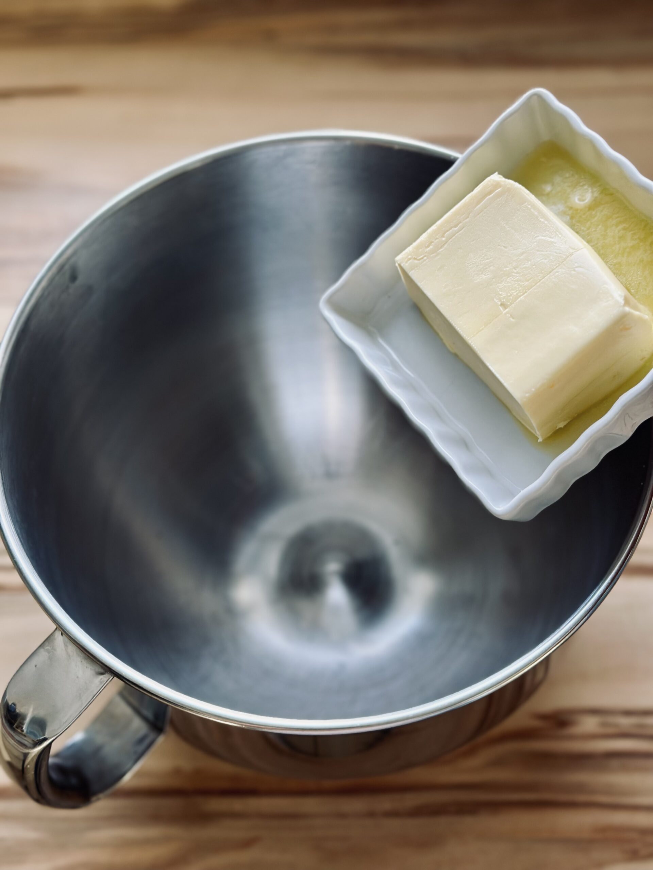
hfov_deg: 30.3
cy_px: 435
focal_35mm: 48
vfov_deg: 39.7
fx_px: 1207
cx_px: 326
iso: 125
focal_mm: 6.86
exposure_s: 1/65
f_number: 1.78
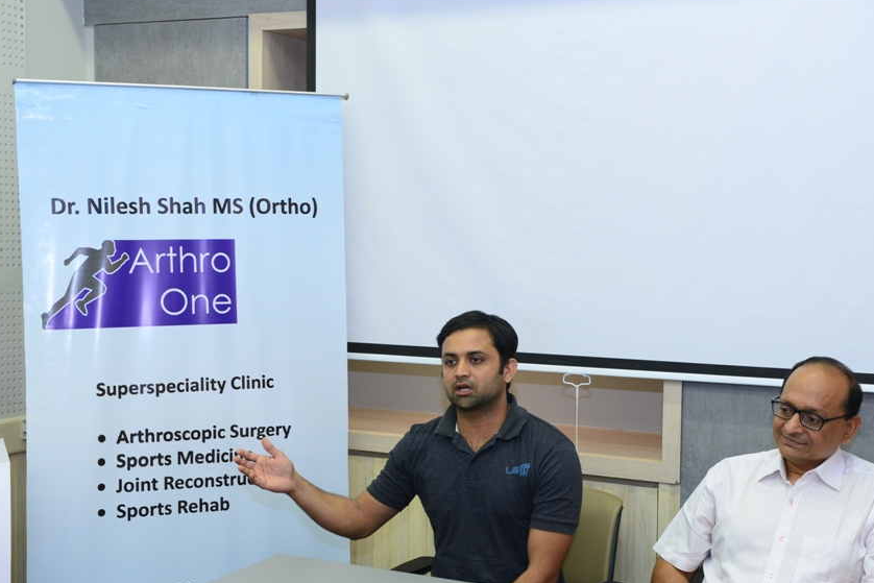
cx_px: 456
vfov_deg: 24.6
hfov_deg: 36.2
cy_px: 324
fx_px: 1335
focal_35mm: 55
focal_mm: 45
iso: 1250
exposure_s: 1/125
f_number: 4.5
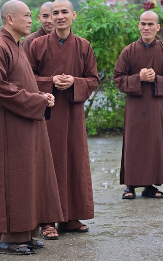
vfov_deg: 13.5
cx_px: 66
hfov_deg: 8.5
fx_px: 1102
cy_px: 103
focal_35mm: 155
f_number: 5.6
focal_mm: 120
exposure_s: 1/200
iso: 320
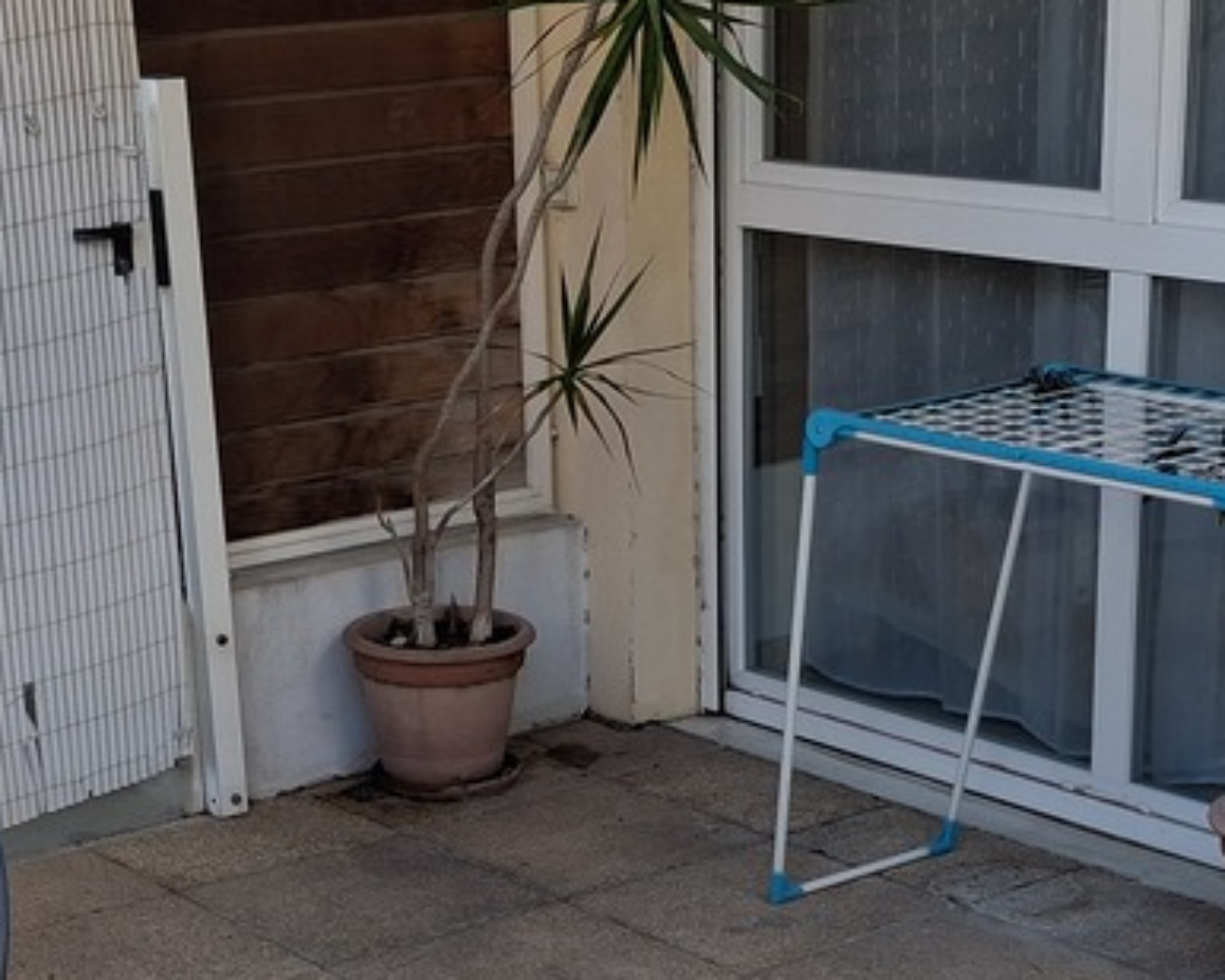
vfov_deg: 18.4
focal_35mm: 82
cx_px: 663
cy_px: 891
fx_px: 2974
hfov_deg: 23.3
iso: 32
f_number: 1.8
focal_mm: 4
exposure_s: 1/100
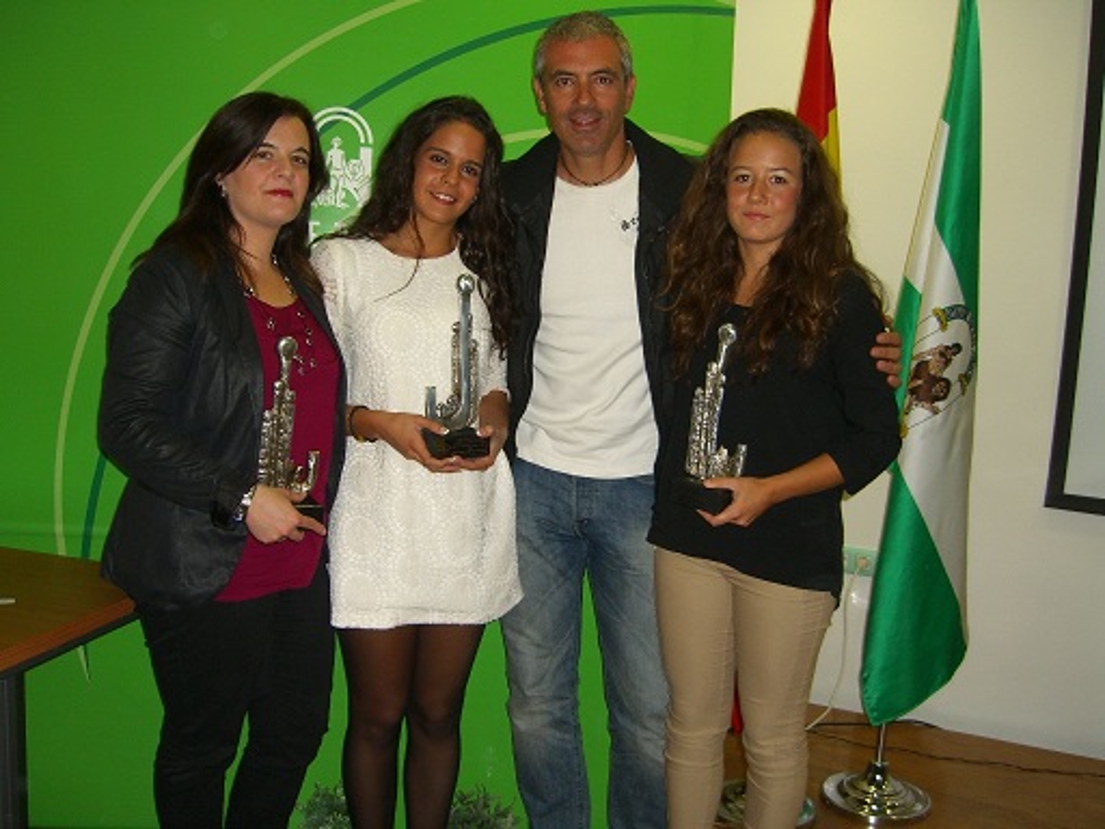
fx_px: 1213
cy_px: 414
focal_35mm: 38
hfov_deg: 49.0
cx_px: 552
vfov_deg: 37.7
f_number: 2.8
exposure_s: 1/60
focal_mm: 7.9
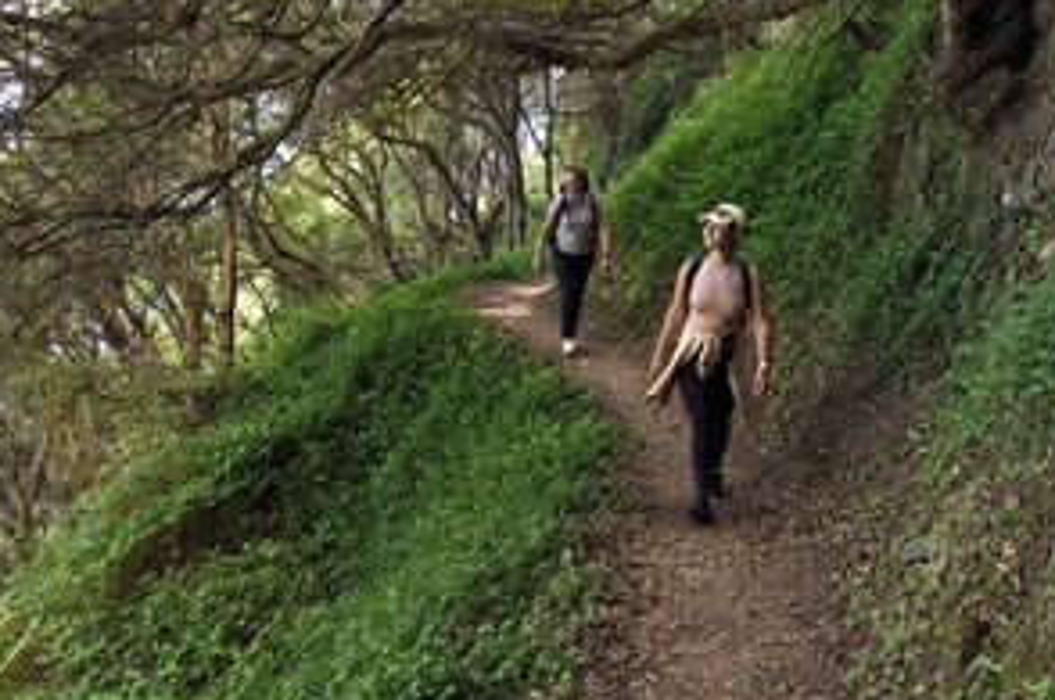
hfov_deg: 45.4
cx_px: 454
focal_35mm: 43
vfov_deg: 30.9
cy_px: 237
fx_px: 1258
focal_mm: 30
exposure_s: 1/80
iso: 1250
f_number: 7.1
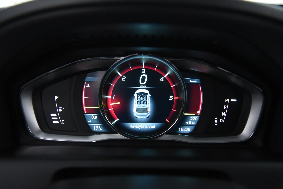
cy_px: 94
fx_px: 275
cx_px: 142
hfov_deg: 54.4
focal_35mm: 35
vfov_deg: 37.9
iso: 4000
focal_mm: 35
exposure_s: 1/40
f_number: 4
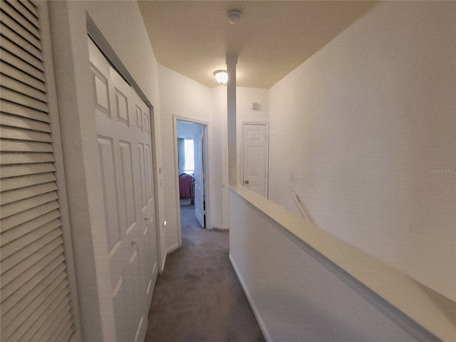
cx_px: 228
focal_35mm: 13
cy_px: 171
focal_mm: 1.74
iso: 400
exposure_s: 1/40
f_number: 2.2
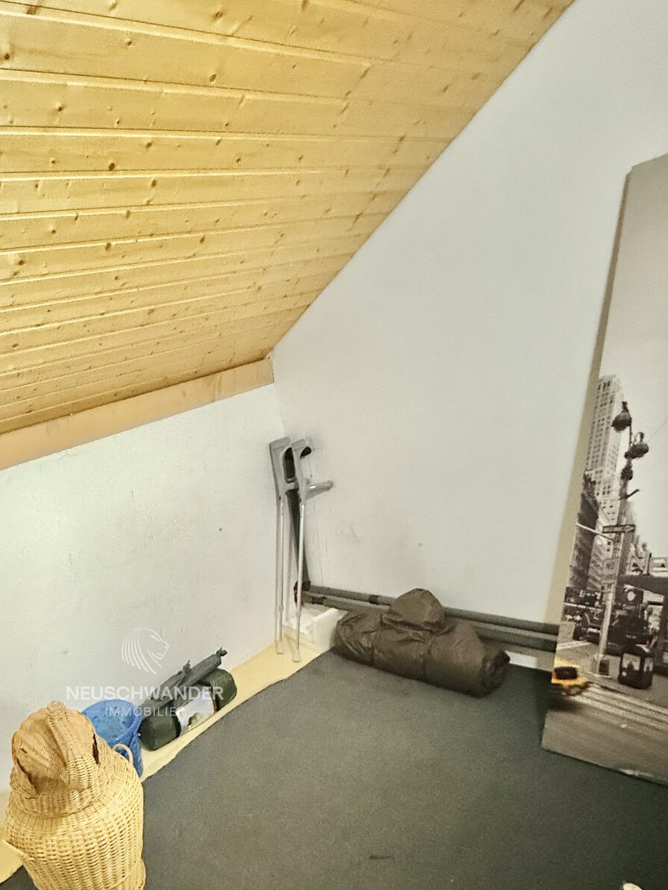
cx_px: 145
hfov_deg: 57.1
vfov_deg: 72.5
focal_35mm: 22
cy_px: 638
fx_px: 566
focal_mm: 2.22
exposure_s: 1/33
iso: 1250
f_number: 2.2
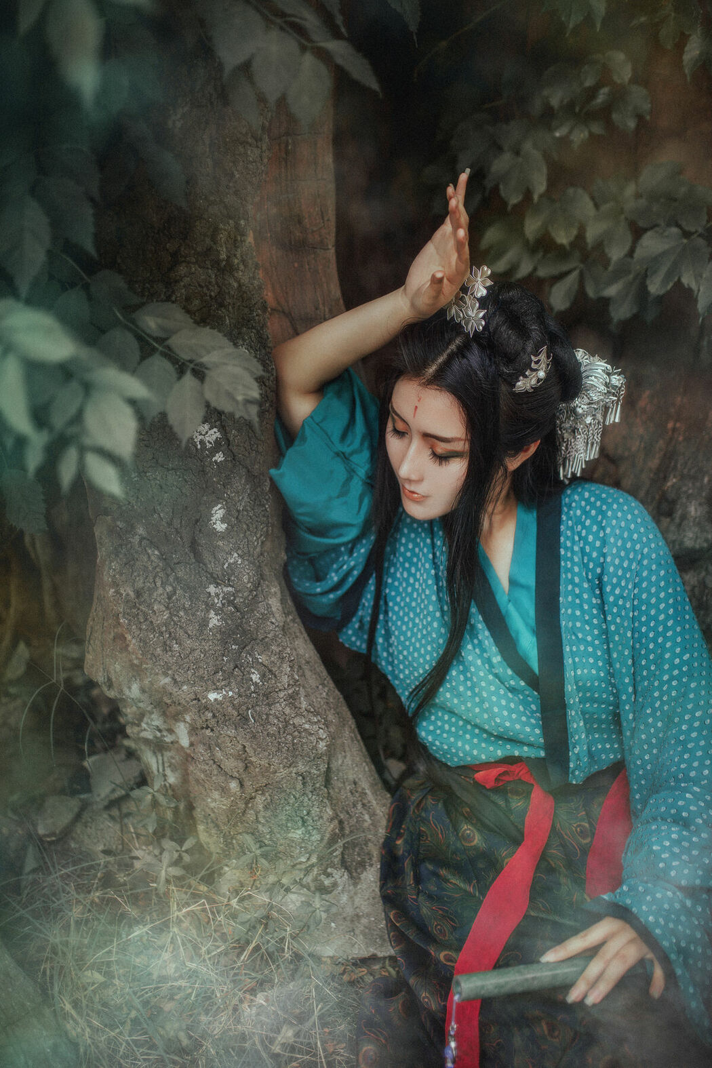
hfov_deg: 38.9
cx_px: 356
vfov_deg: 55.8
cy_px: 534
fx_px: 1009
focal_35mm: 34
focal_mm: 35
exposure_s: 1/500
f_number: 1.6
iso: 100
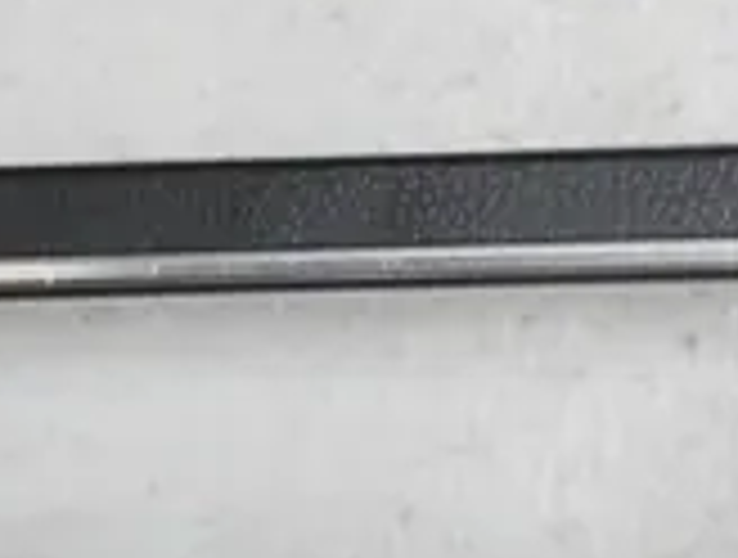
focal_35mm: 249
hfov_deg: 7.9
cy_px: 1343
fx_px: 5324
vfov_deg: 5.8
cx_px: 108
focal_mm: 20
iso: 2000
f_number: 4.4
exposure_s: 1/60
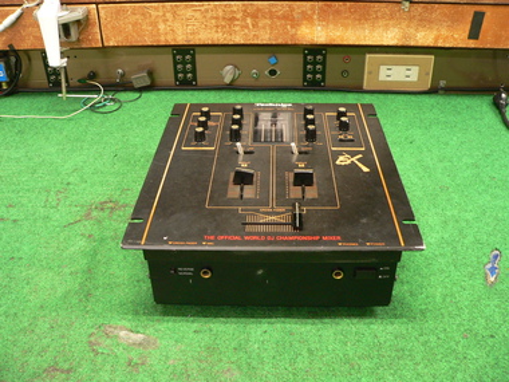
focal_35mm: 36
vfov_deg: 39.7
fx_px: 529
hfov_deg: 51.4
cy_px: 191
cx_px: 254
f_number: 2.8
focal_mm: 6
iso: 200
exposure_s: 1/6
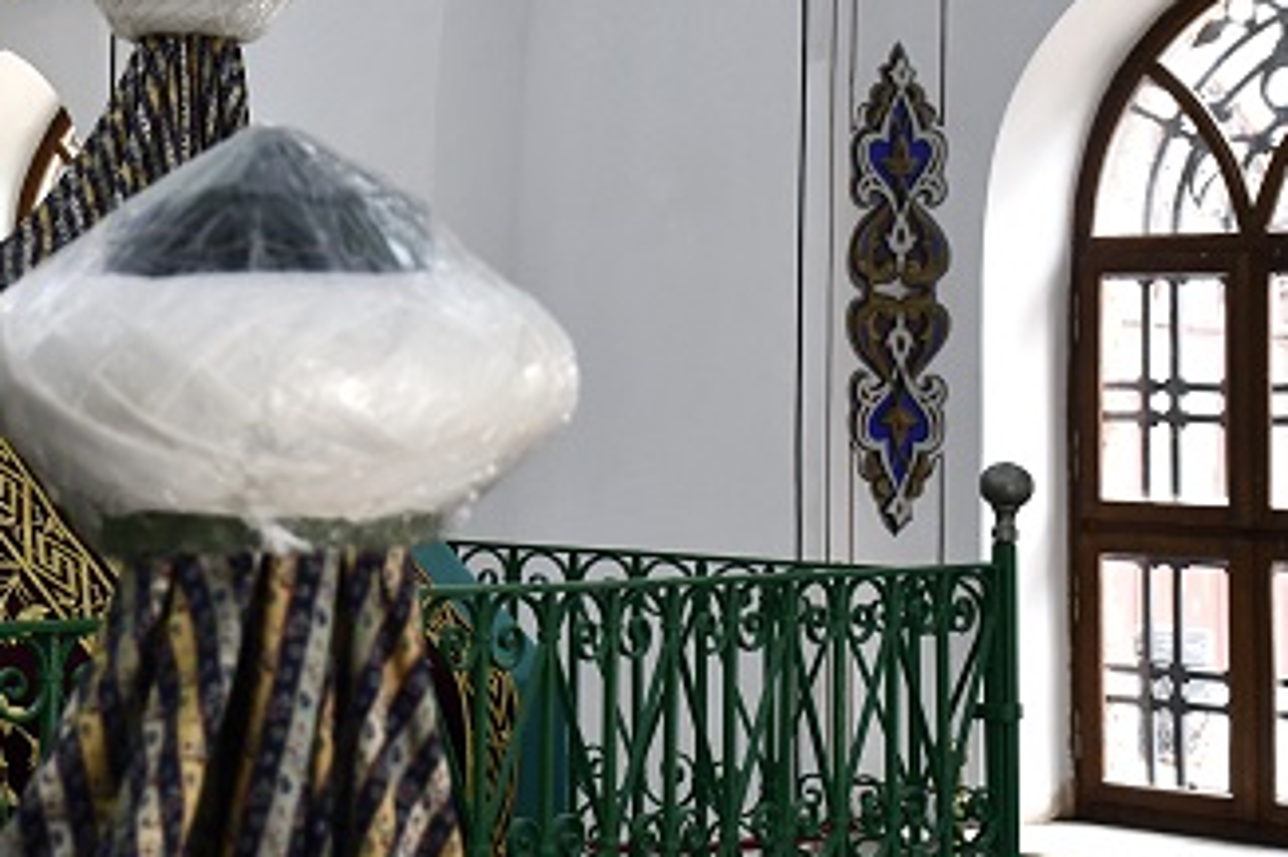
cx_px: 261
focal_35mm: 94
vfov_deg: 14.5
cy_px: 197
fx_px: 3361
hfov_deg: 21.4
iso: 900
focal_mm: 34
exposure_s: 1/125
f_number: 4.2
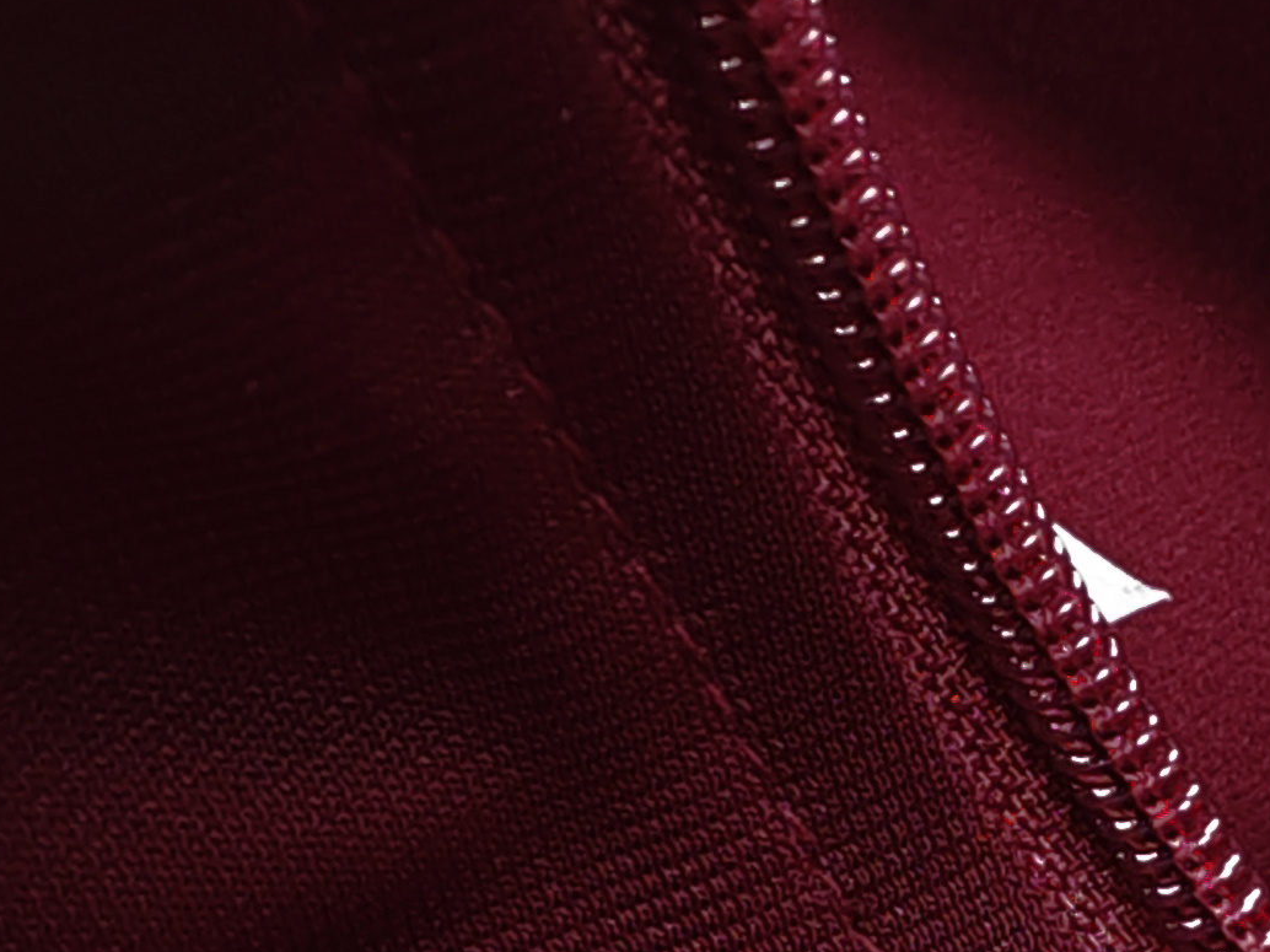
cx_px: 1480
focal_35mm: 89
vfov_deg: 16.2
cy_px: 961
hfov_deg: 20.7
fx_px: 3264
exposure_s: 1/40
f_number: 2.2
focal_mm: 2.59
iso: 475
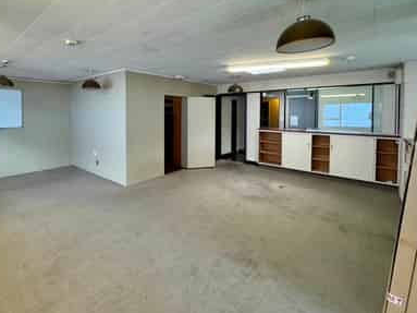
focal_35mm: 18
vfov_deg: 70.5
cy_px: 119
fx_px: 217
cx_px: 171
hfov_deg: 86.9
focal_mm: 2.22
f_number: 2.2
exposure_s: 1/100
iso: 160
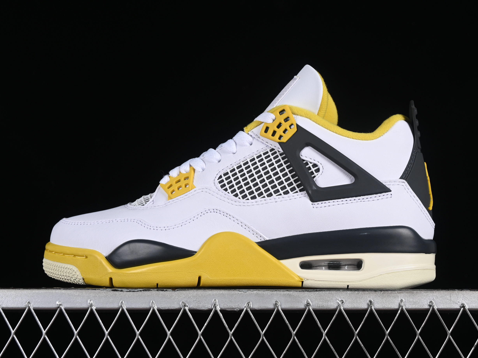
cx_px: 246
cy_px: 178
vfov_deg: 18.0
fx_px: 1132
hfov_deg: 23.8
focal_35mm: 82
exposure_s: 1/80
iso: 160
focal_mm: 50
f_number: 8
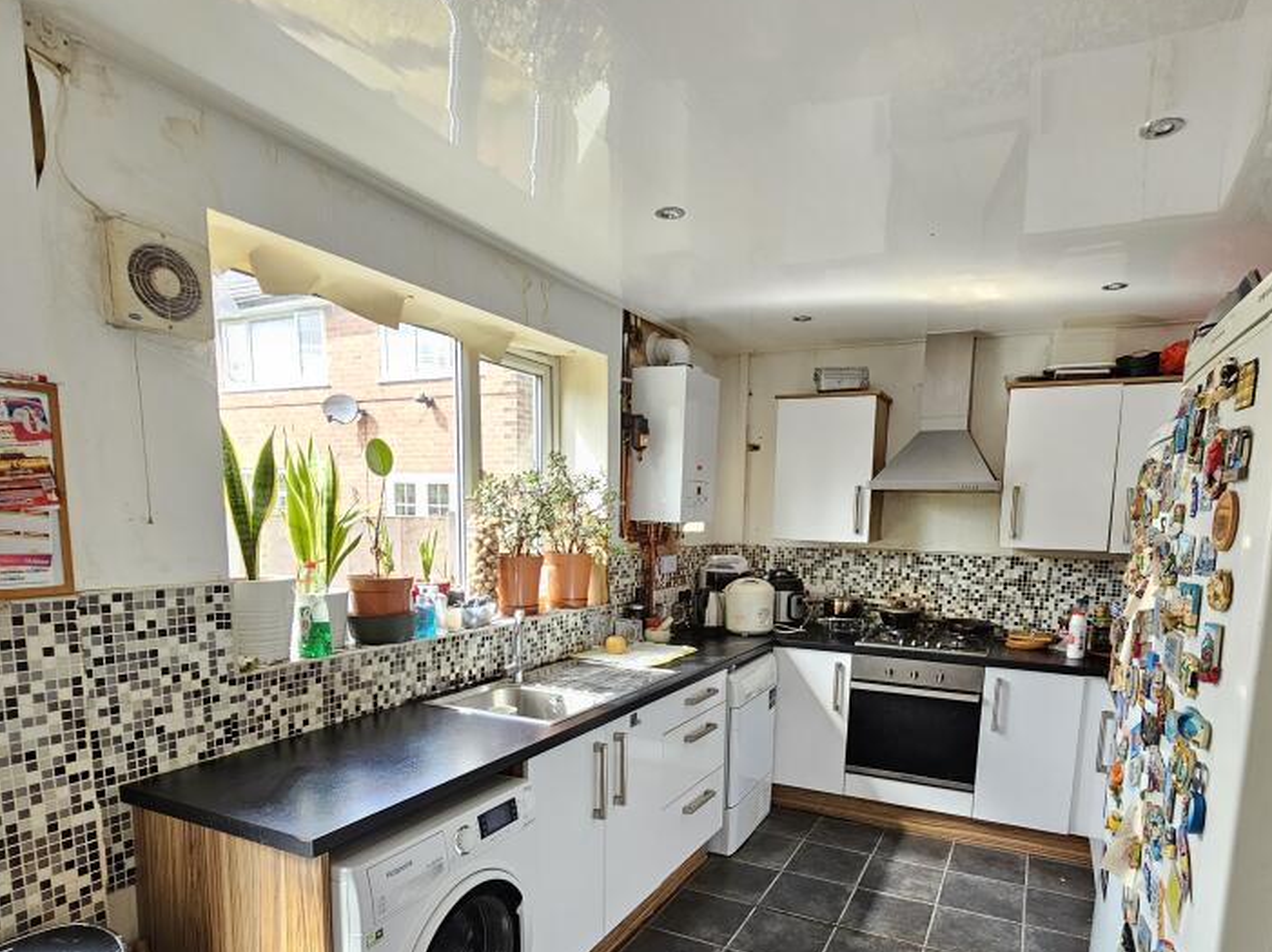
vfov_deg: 67.2
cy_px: 613
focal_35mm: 19
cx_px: 695
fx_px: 698
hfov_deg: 84.5
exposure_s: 1/71
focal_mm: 2.2
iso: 100
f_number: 2.2
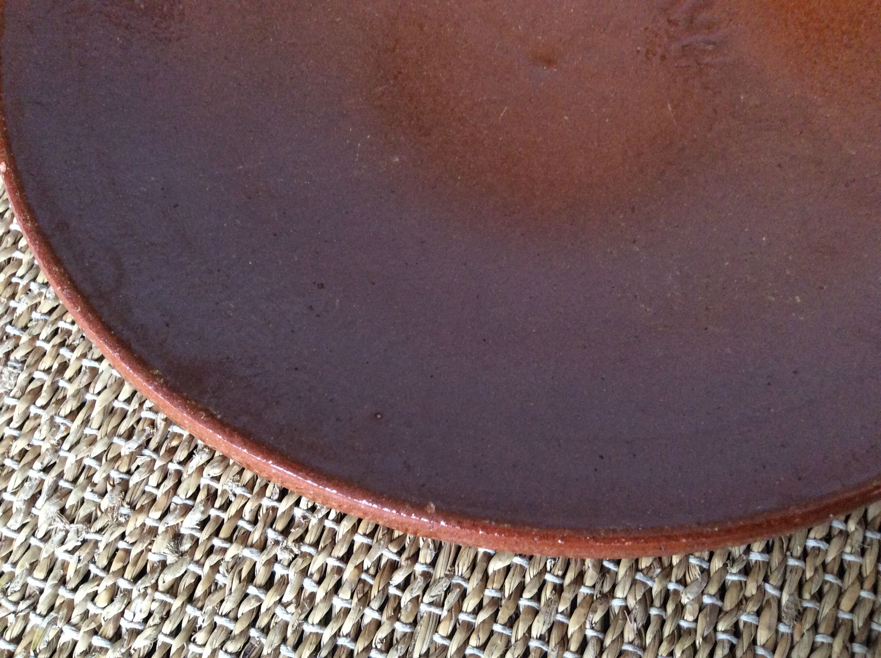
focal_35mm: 32
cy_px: 329
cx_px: 440
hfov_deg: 56.9
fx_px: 813
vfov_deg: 44.1
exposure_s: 1/25
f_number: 2.4
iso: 160
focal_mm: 3.3
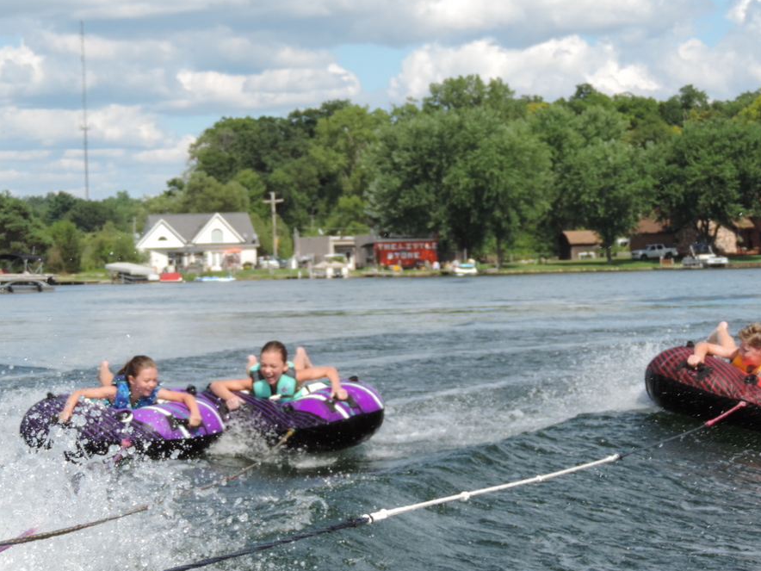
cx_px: 356
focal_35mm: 139
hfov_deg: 14.2
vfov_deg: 10.7
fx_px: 3056
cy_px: 308
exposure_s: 1/500
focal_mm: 21.4
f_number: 4.2
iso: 80
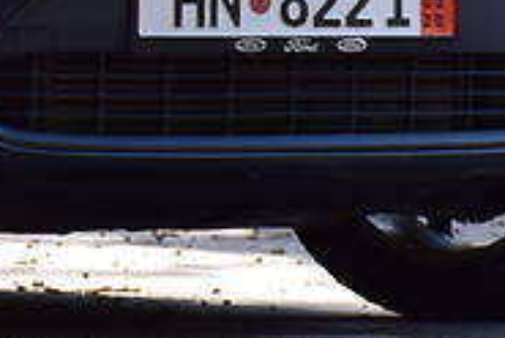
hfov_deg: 3.2
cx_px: -194
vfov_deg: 2.1
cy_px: -179
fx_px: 9104
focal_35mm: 648
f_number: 9
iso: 400
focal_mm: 100
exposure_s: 1/100
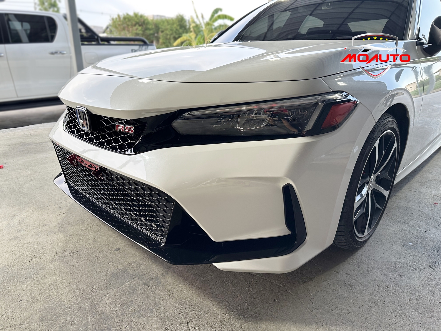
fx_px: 306
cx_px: 220
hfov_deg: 71.6
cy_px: 166
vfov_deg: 56.8
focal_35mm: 24
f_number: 1.78
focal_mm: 6.86
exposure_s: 1/100
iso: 80
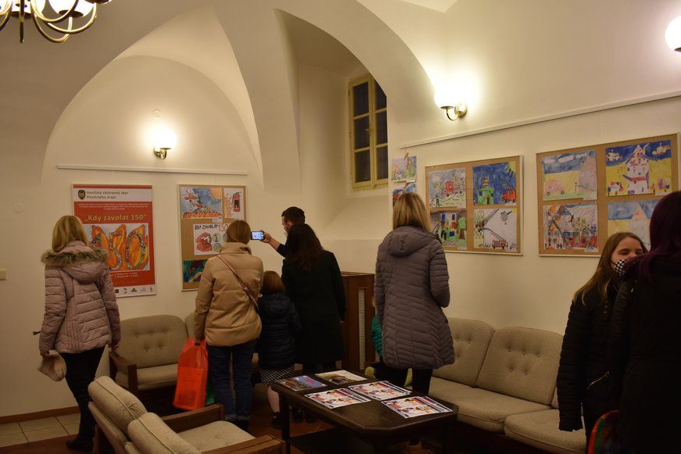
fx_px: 586
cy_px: 257
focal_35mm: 31
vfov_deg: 42.3
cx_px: 340
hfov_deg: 60.3
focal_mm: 18
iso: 360
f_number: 3.5
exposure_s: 1/30
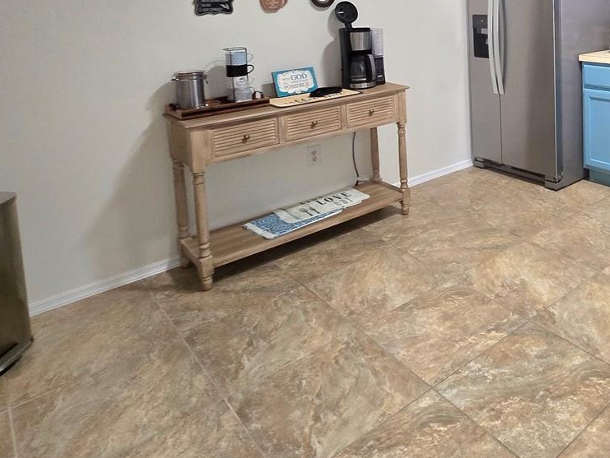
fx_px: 493
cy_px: 40
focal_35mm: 28
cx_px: 533
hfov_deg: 56.1
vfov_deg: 44.9
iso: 250
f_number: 2.2
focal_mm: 2.2
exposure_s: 1/60.2
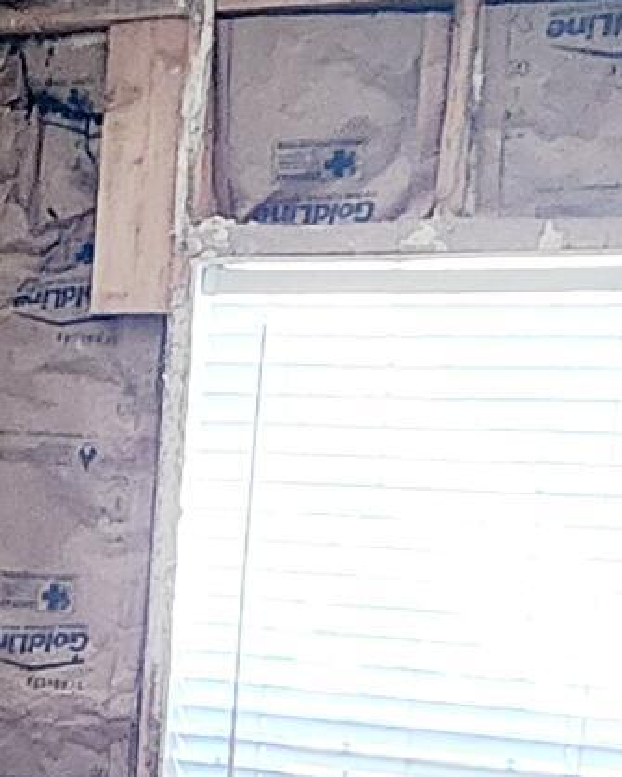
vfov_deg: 20.2
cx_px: -156
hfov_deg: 16.1
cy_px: 827
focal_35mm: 91
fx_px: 2092
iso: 500
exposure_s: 1/30
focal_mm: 2.2
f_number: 2.2
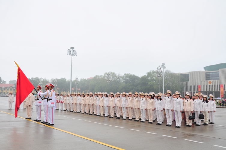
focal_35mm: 33
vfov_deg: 39.9
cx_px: 113
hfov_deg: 57.3
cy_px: 75
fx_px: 207
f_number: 8
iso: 200
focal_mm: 22
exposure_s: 1/60
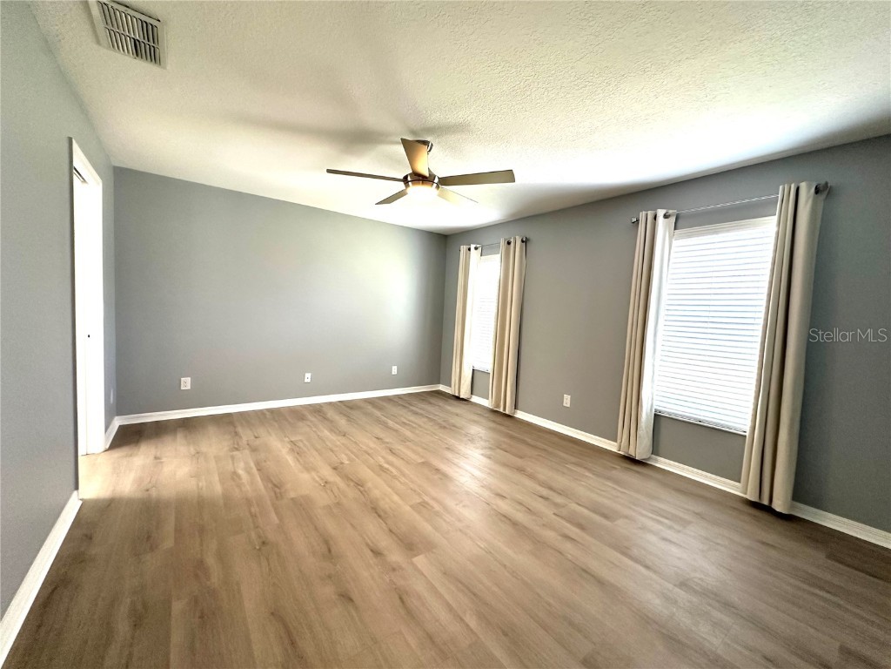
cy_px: 334
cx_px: 446
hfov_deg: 102.1
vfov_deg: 85.7
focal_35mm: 14
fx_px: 360
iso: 250
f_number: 2.2
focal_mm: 2.22
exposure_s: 1/120
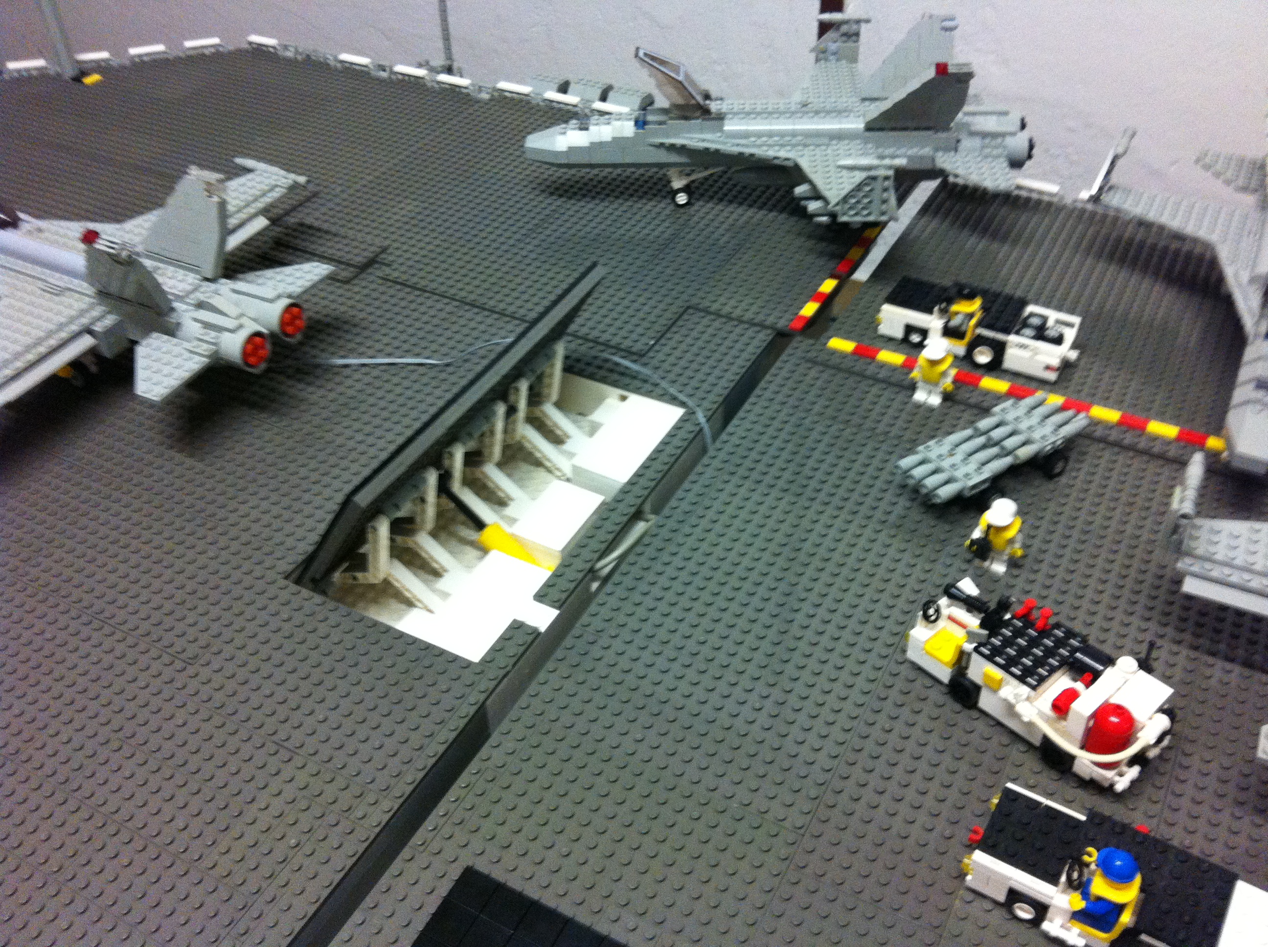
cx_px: 634
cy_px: 474
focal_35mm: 35
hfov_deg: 52.7
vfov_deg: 40.6
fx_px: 1280
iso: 250
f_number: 2.8
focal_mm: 3.85
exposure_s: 1/17
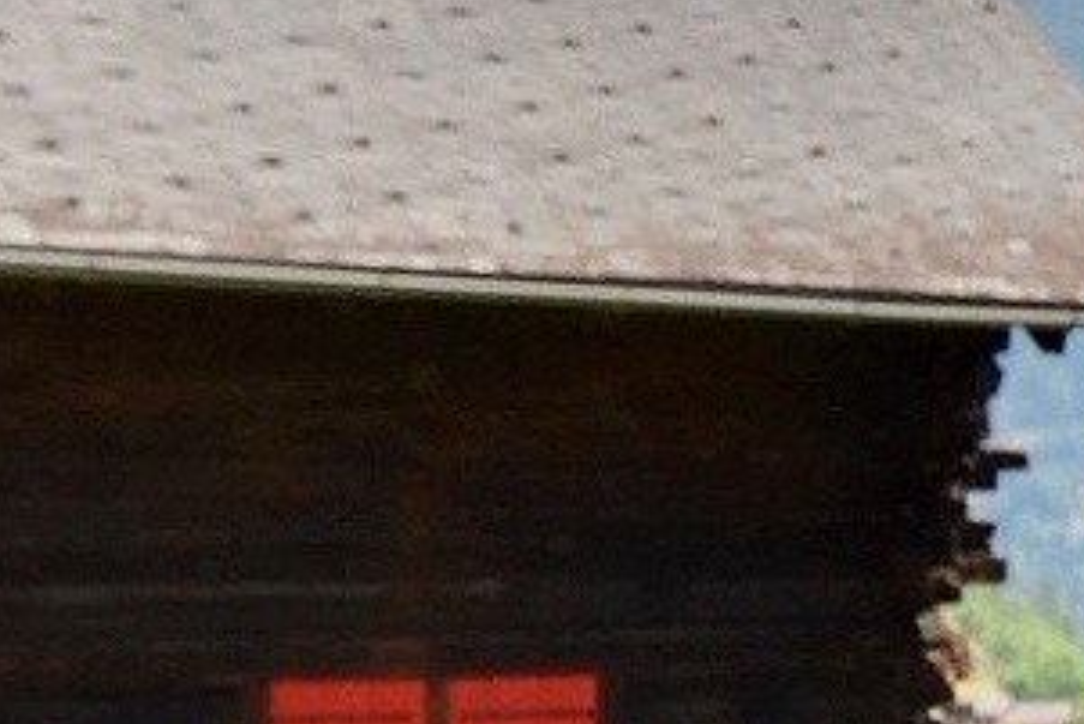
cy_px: 405
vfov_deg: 13.4
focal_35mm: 102
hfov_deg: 13.1
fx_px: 3073
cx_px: 2809
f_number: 9
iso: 400
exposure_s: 1/2
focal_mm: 10
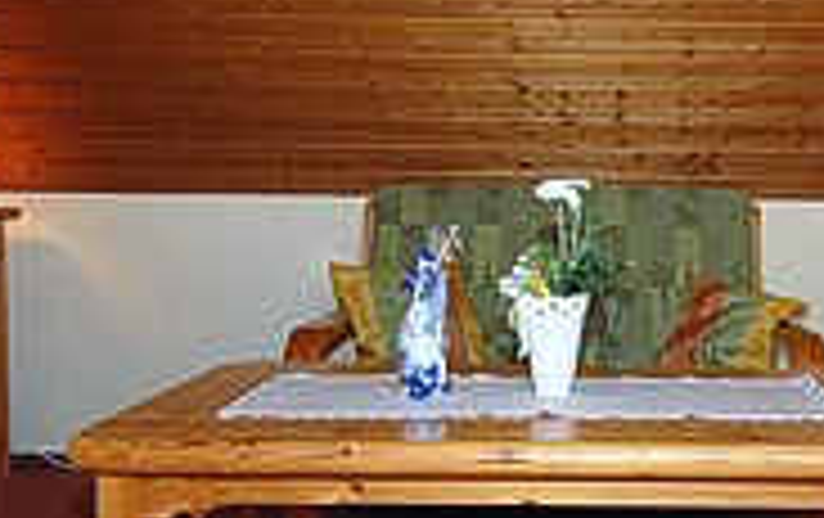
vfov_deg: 28.7
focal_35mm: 45
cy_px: 288
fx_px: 1012
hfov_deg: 43.3
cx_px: 590
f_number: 8
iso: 400
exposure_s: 1/80
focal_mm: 12
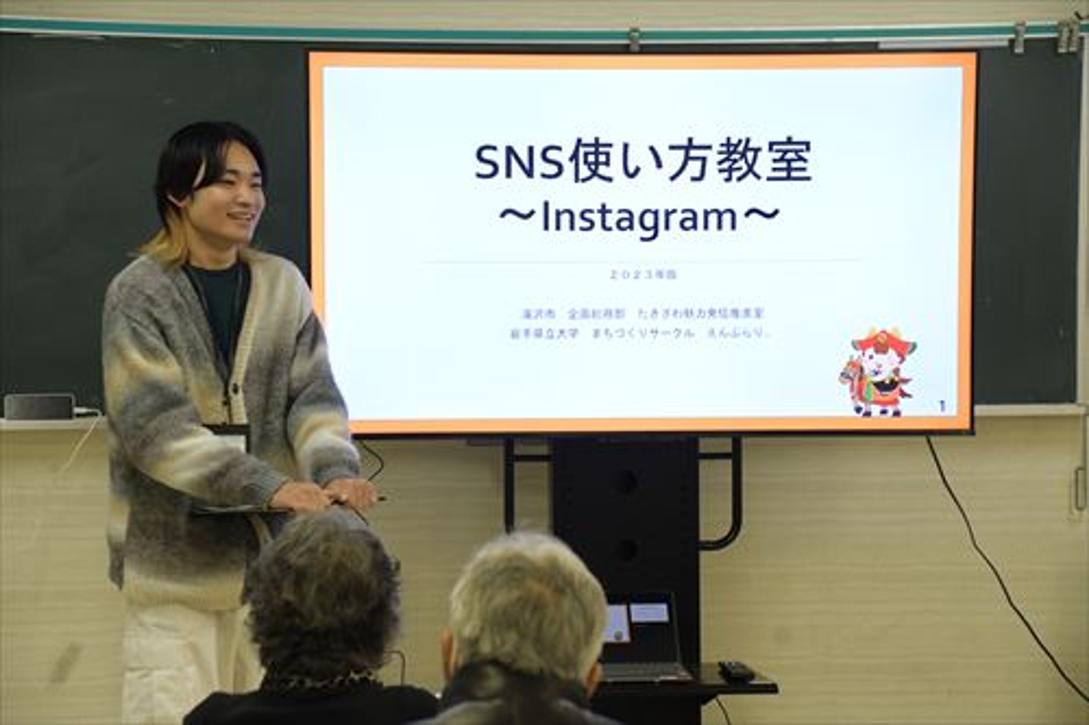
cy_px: 362
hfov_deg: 17.1
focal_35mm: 120
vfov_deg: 11.4
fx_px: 3629
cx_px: 544
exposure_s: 1/160
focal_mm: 80
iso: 3200
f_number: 6.3
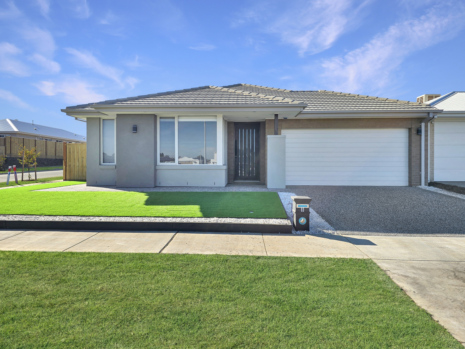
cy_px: 174
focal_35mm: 23
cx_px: 232
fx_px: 309
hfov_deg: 73.9
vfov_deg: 58.9
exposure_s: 1/895
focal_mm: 6.3
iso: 12
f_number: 1.7
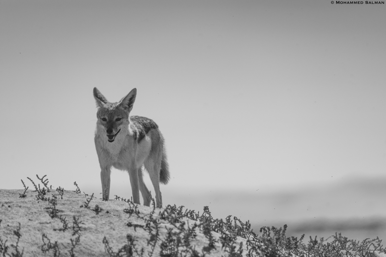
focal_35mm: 420
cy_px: 128
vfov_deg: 3.3
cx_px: 193
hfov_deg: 4.9
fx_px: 4503
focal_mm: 420
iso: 800
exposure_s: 1/8000
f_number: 6.3
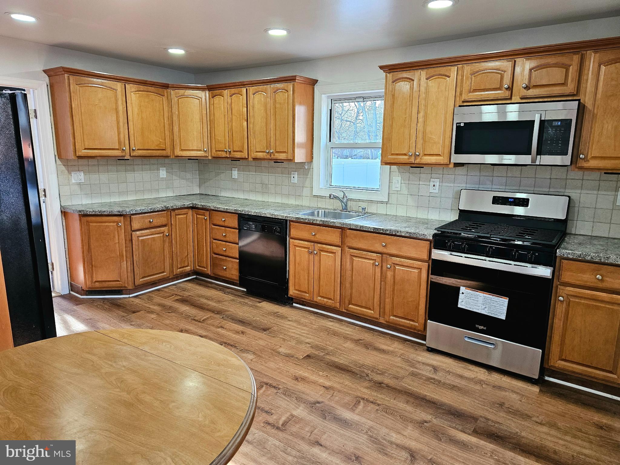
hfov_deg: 73.9
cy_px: 232
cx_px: 310
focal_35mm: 23
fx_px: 412
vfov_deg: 58.9
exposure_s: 1/120
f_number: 1.7
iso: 200
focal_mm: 6.3
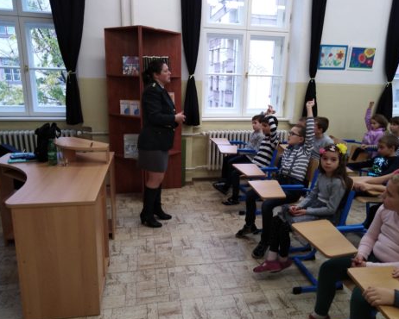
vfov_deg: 51.6
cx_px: 208
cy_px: 163
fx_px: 331
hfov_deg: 62.2
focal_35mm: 28
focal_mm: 3.46
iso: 346
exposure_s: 1/33.3
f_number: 2.2
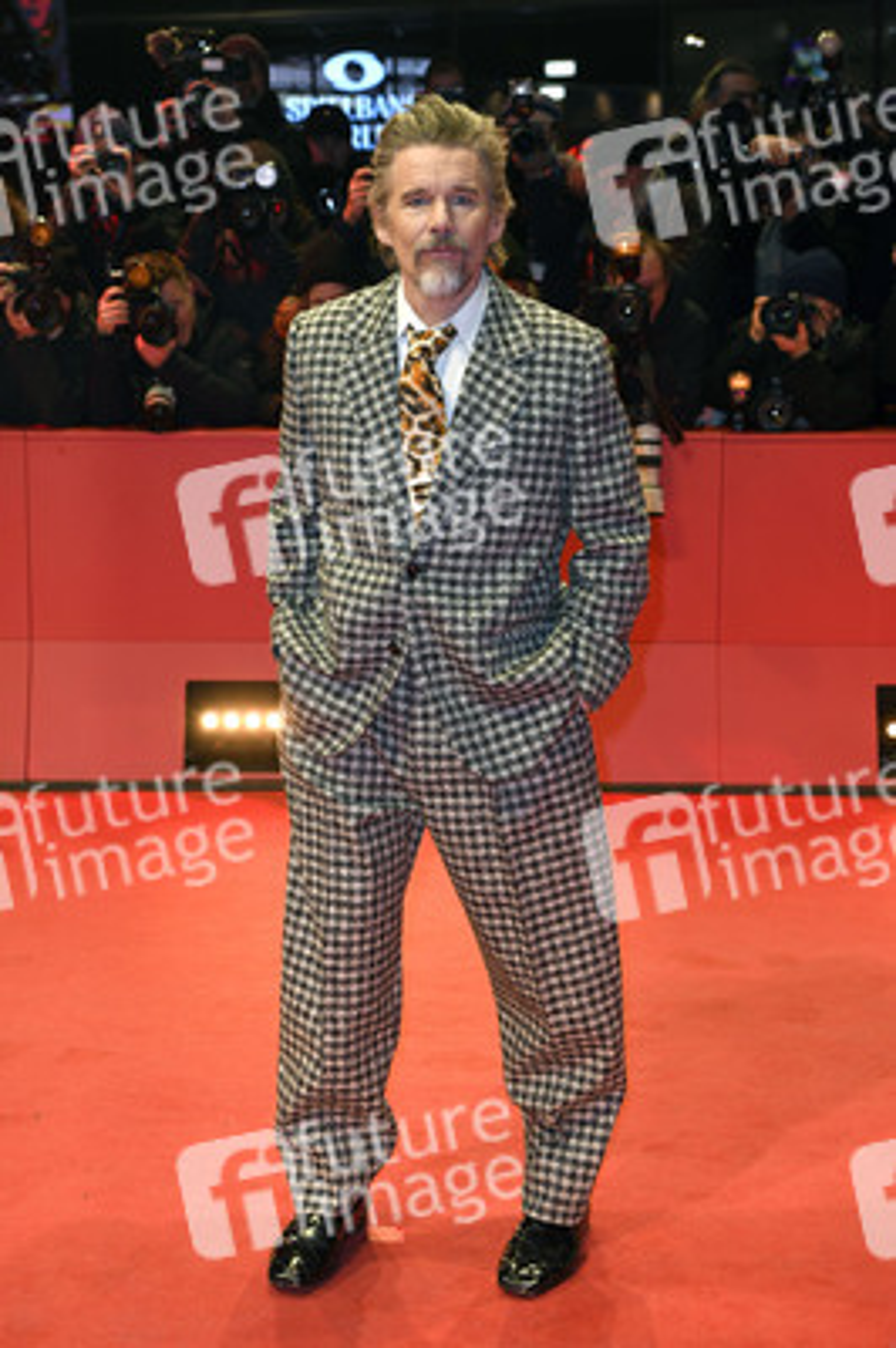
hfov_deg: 25.9
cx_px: 448
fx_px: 1945
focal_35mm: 52
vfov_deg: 38.2
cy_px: 674
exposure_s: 1/250
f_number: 4.5
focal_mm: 52
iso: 800
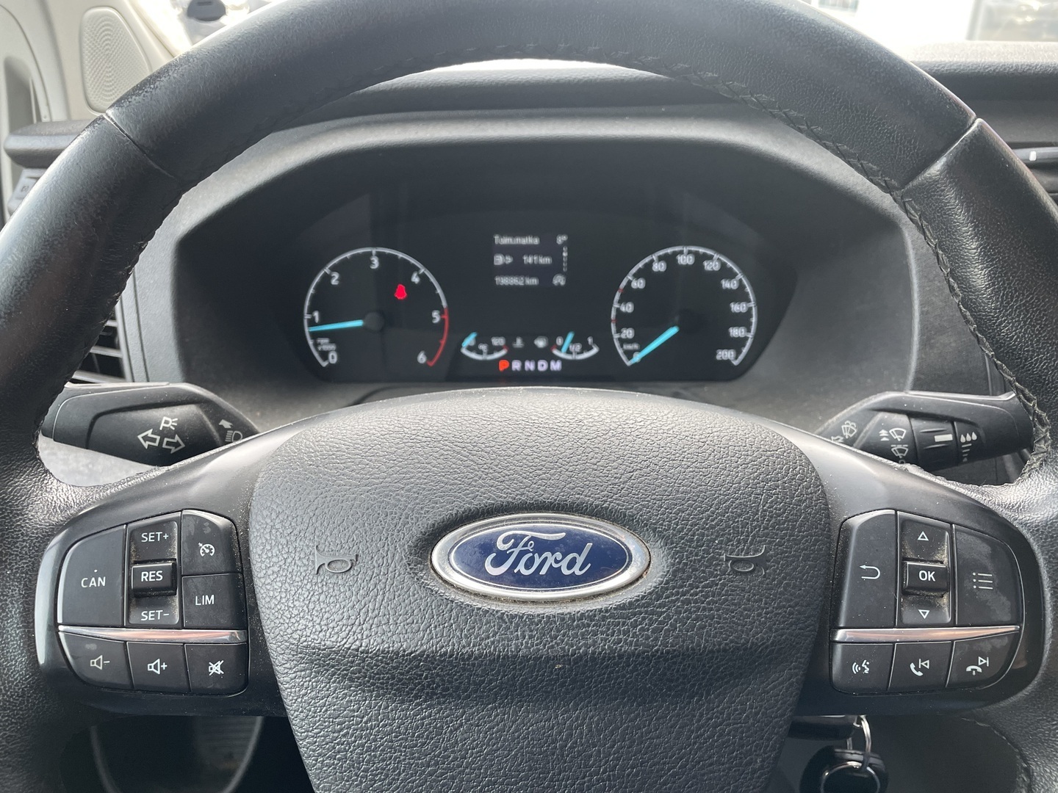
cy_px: 396
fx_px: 795
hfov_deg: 67.3
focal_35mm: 26
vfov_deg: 53.1
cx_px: 529
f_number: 1.6
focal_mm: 4.2
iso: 125
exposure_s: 1/112
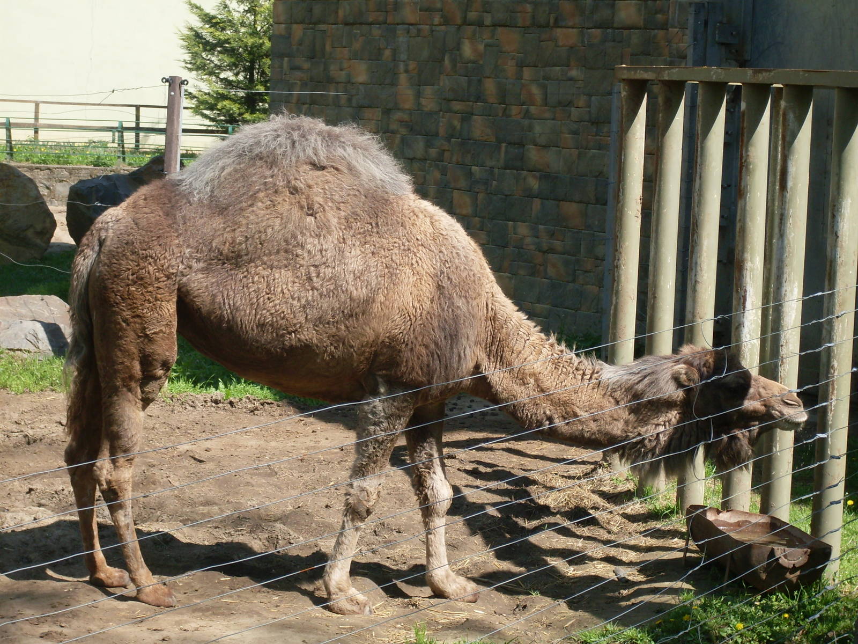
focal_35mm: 114
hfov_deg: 17.3
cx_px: 429
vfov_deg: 13.0
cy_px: 322
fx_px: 2826
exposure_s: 1/180
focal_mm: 18.9
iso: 80
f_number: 5.2
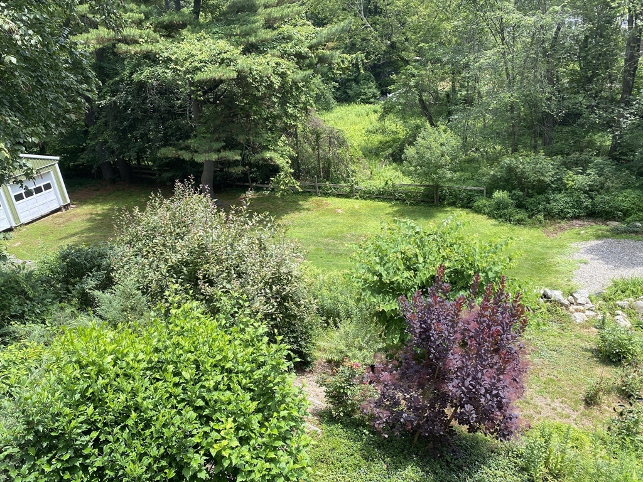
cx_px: 322
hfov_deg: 67.3
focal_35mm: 26
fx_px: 483
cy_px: 241
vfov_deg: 53.1
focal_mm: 4.25
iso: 32
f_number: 1.8
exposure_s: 1/594
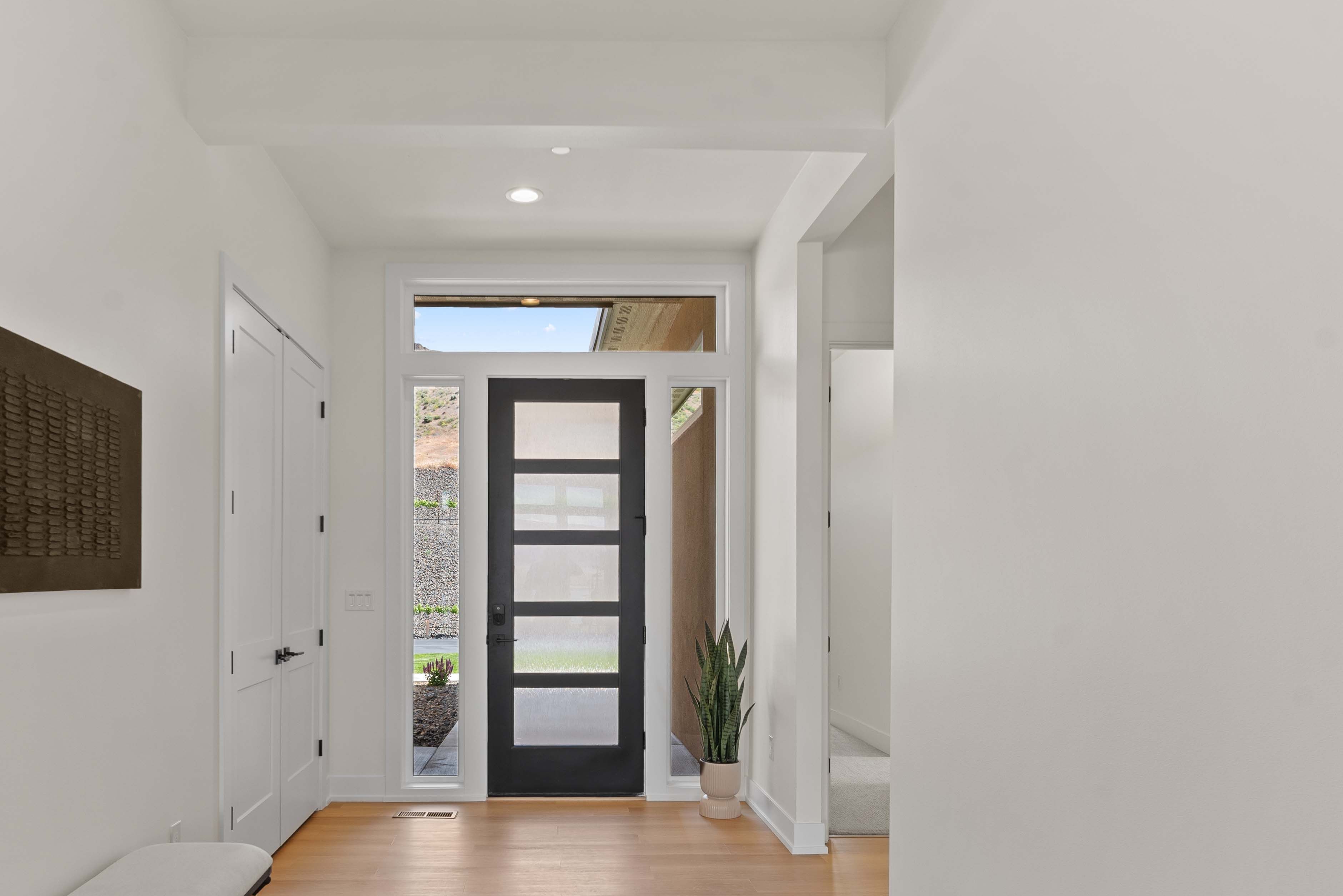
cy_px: 586
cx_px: 537
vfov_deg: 52.3
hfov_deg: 72.9
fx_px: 896
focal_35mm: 24
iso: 200
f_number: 8
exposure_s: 1/6
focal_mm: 15
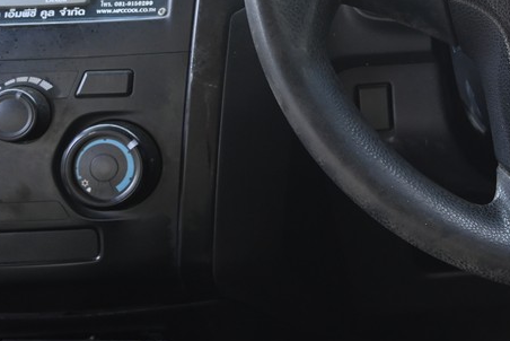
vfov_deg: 17.8
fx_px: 1052
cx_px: 604
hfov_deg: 24.8
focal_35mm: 74
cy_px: -24
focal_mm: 30.5
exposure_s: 1/25
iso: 1600
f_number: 13
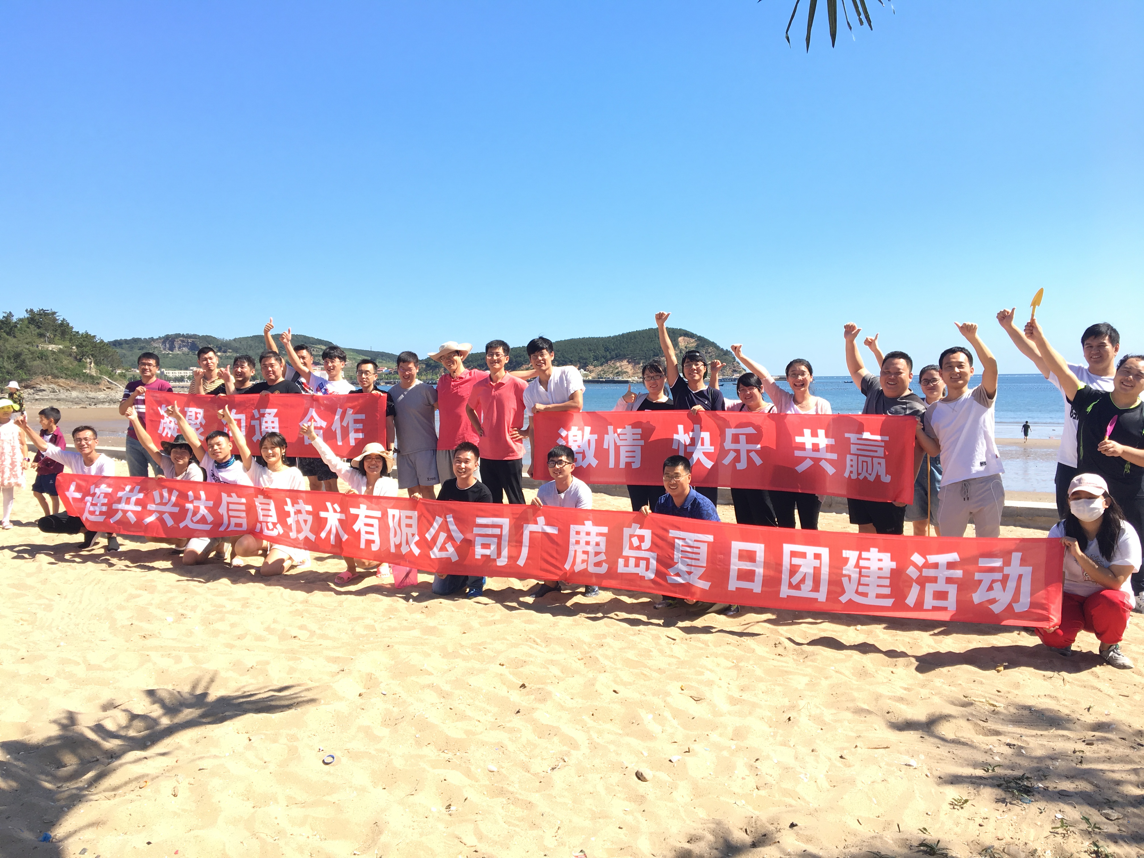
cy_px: 429
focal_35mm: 29
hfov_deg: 61.7
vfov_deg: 48.2
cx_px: 572
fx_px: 958
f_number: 2.2
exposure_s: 1/754
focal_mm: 4.15
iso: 25
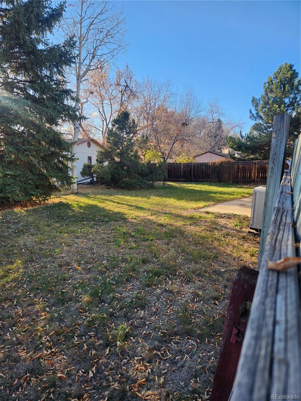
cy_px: 200
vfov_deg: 73.9
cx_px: 150
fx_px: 267
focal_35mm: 23
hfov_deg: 58.9
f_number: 1.8
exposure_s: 1/381
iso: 20
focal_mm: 5.4
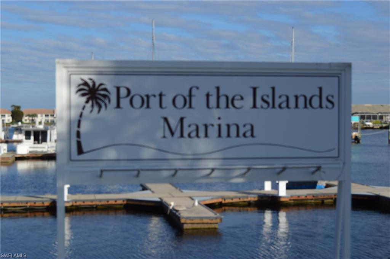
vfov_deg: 21.5
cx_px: 195
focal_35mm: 63
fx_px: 682
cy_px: 130
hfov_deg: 31.9
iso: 100
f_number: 9
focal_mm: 42
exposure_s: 1/320
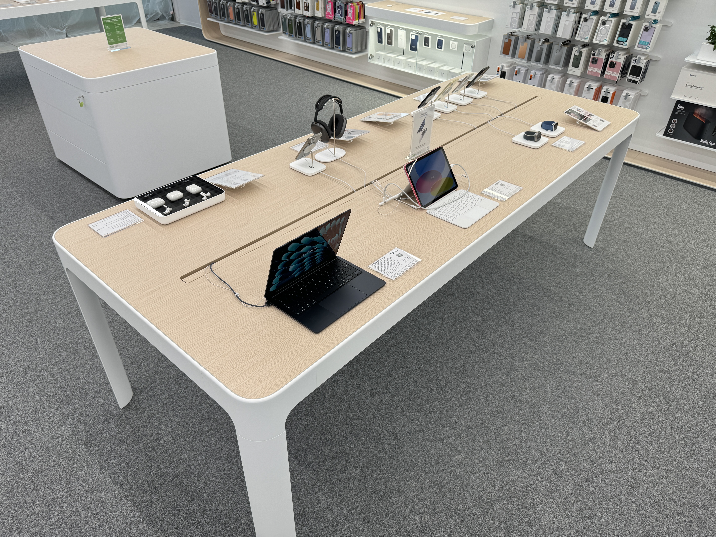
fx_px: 496
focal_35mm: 24
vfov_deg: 56.8
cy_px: 268
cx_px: 358
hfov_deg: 71.6
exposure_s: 1/230
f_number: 1.78
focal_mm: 6.76
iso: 64
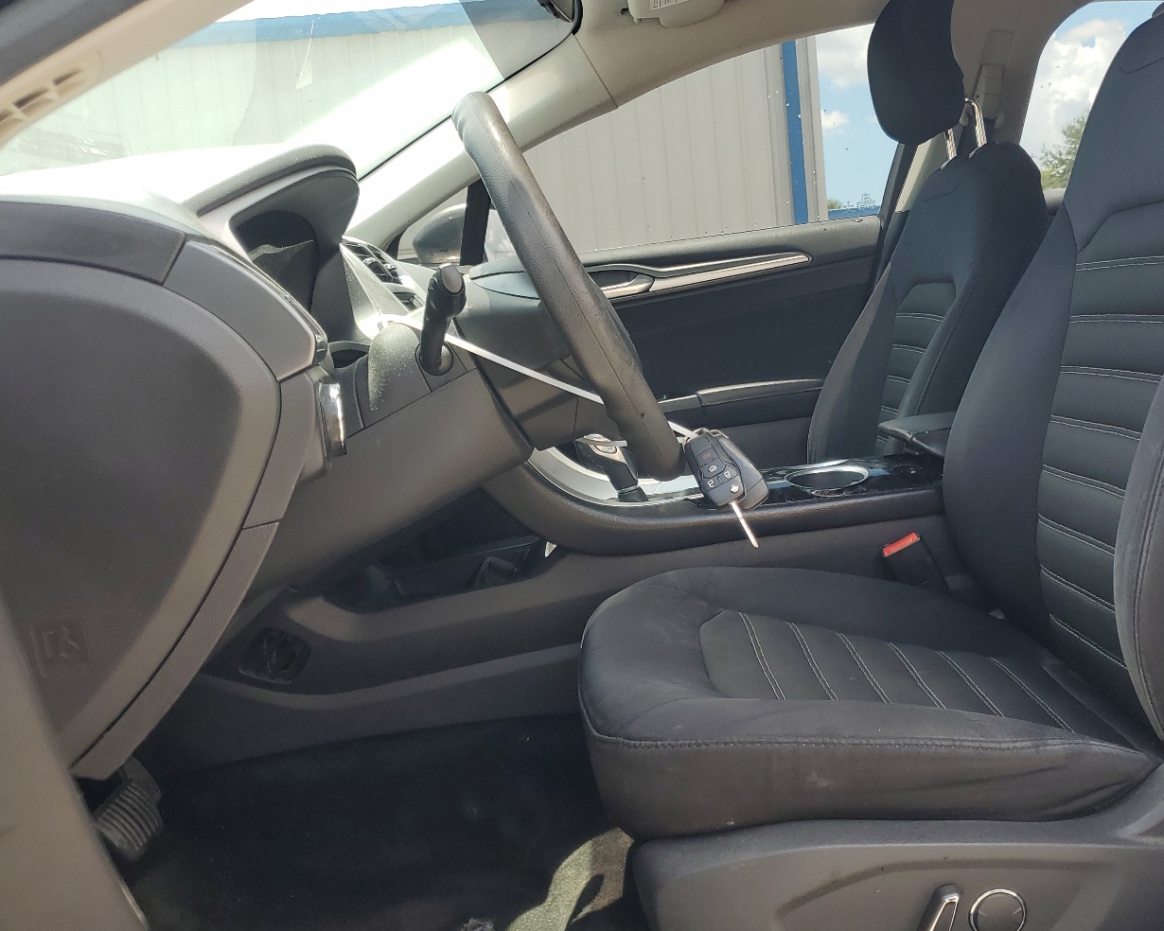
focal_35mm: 33
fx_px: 1137
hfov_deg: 54.0
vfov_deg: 44.4
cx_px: 679
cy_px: 399
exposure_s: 1/500
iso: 50
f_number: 1.5
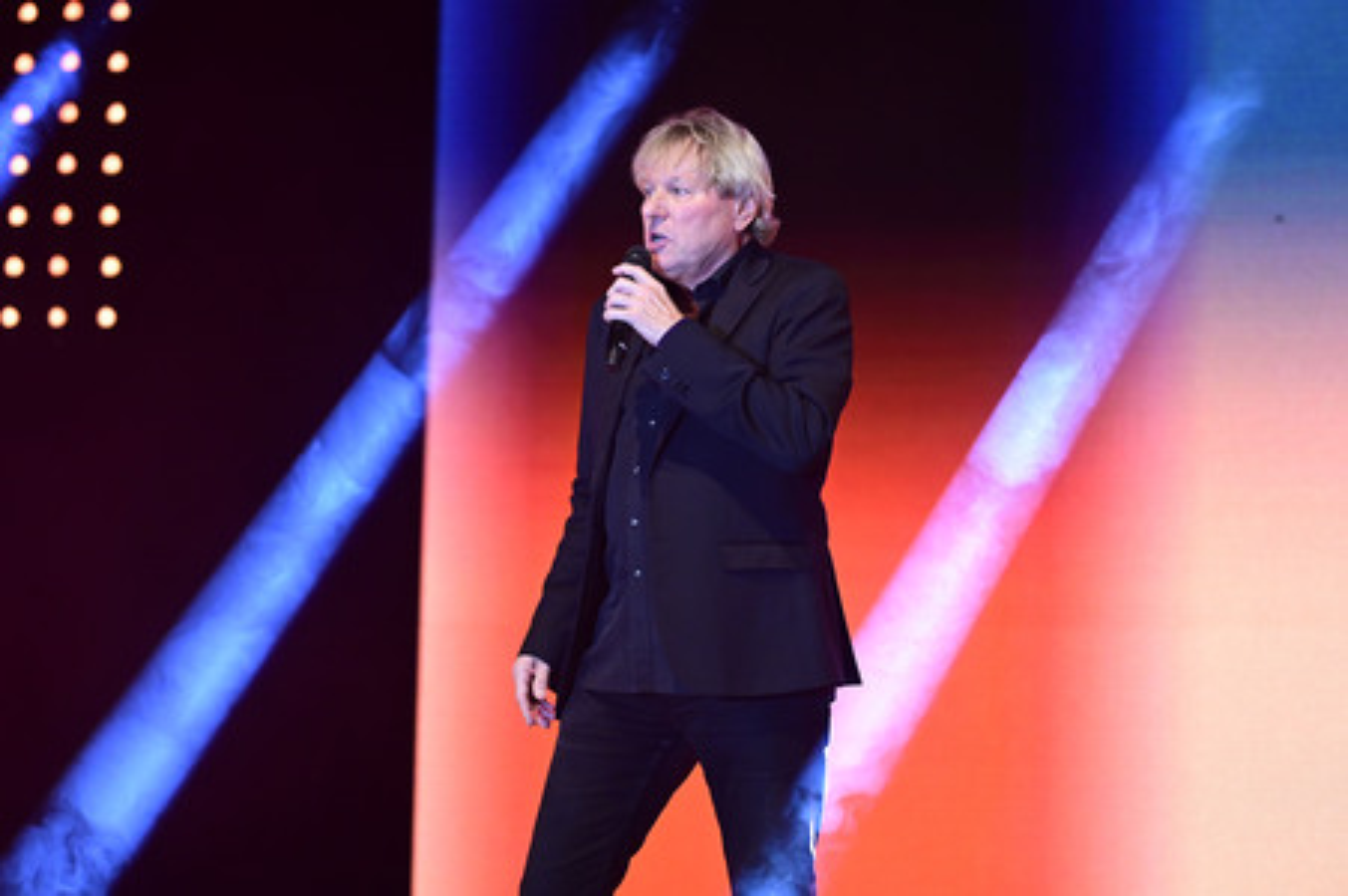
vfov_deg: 6.9
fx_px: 7483
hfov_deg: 10.3
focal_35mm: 200
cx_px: 674
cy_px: 448
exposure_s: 1/320
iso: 2000
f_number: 2.8
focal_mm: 200
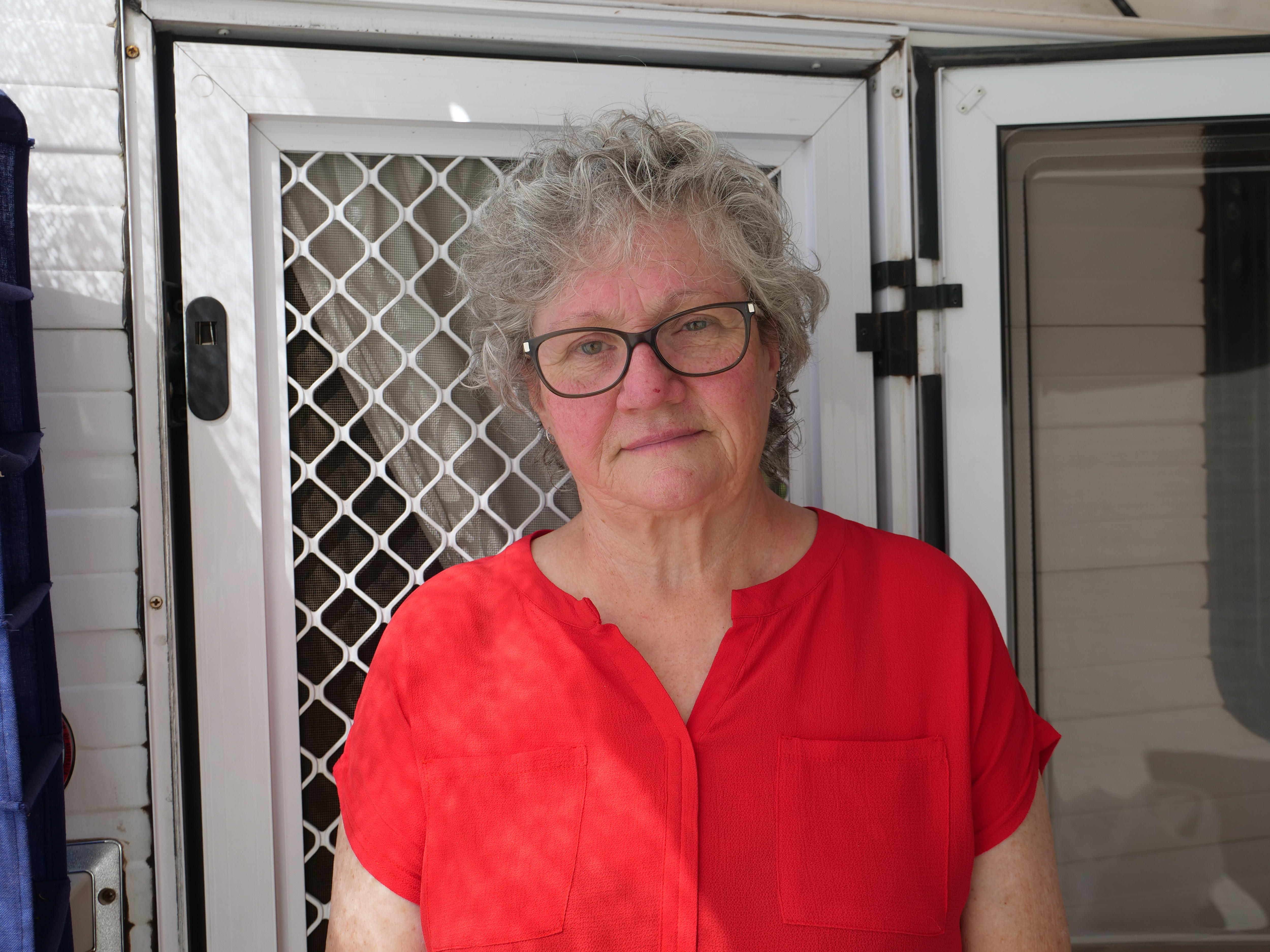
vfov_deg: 41.8
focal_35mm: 34
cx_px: 635
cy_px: 476
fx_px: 1247
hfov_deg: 54.0
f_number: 4
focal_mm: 17
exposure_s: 1/250
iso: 200
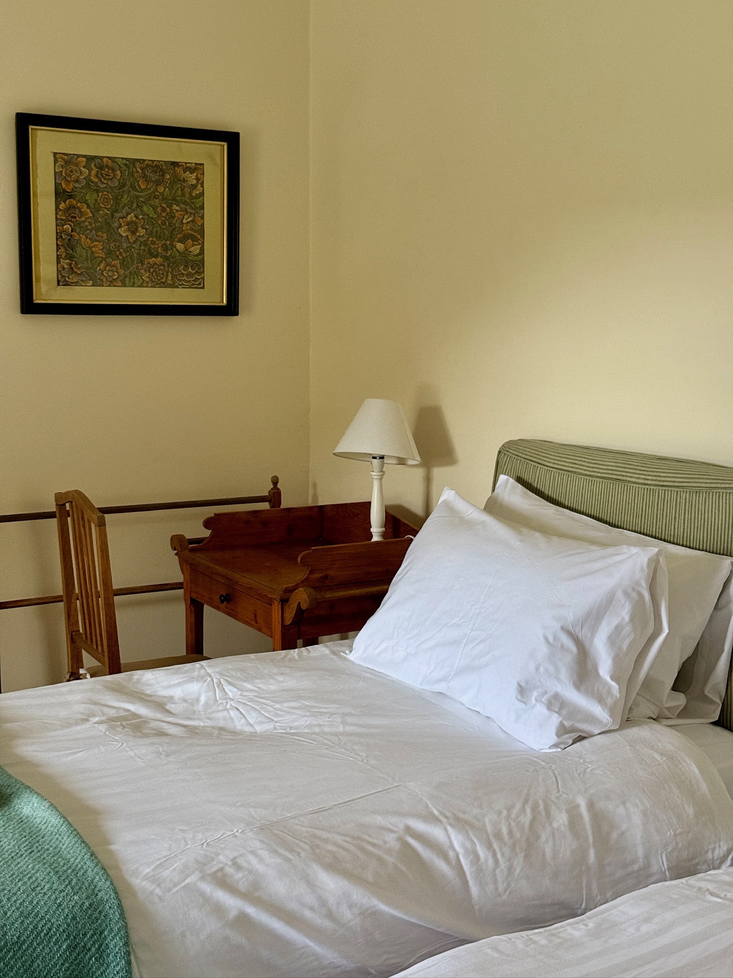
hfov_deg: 30.3
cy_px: 489
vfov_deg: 39.7
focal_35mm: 48
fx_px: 1355
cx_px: 366
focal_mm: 6.76
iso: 320
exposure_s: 1/33
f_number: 1.78
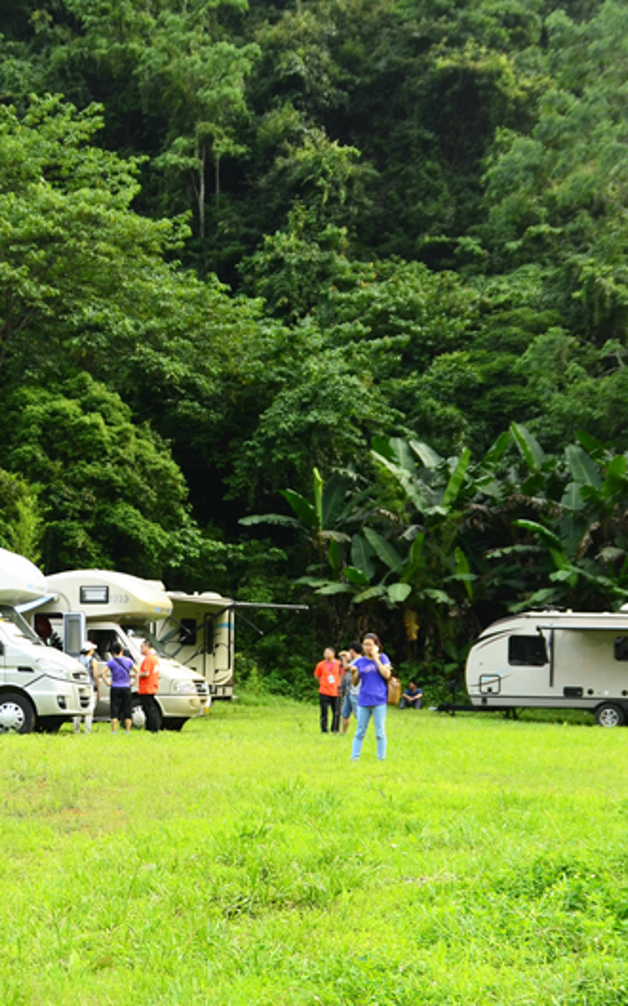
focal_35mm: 74
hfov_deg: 17.6
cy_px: 501
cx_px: 297
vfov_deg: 27.9
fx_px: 2029
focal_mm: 32
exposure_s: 1/125
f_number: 5.6
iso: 200
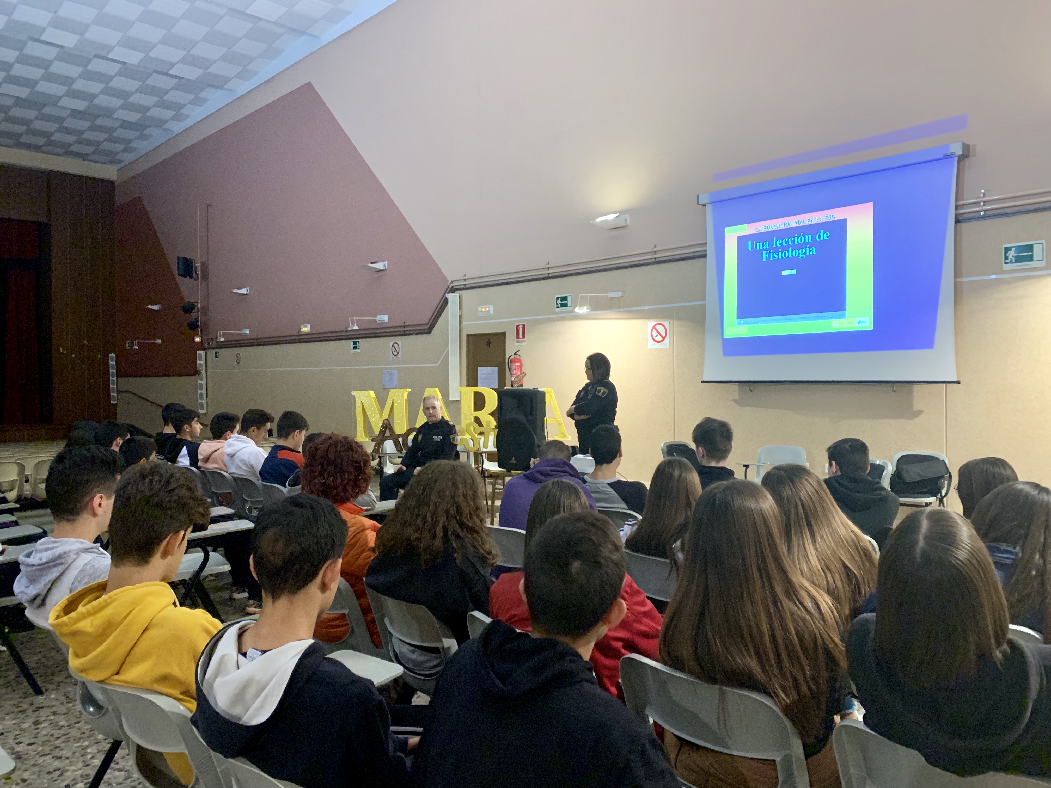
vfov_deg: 53.1
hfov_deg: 67.3
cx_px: 526
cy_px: 394
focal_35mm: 26
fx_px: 789
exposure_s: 1/33
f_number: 1.8
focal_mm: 4.25
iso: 320
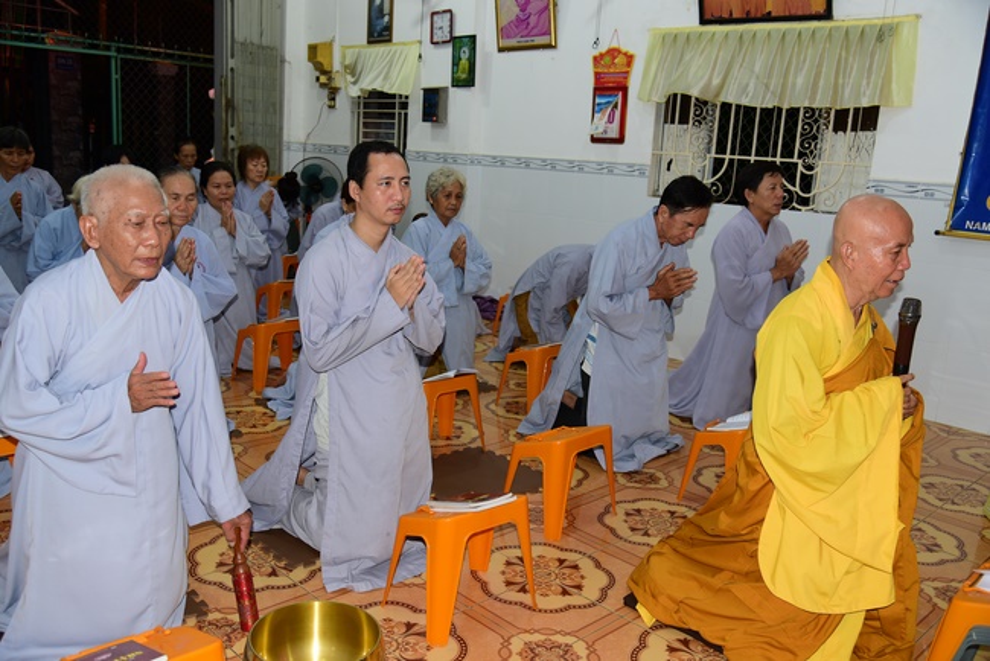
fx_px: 853
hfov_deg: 60.3
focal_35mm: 31
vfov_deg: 42.4
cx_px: 495
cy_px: 330
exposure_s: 1/60
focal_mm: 31
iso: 320
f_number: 4
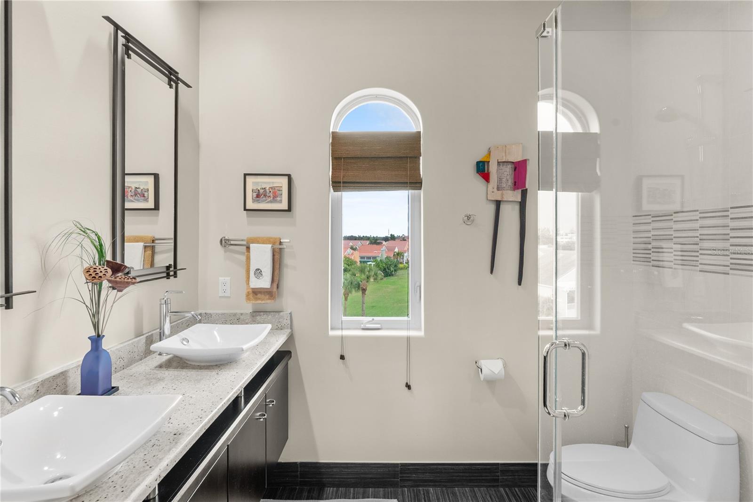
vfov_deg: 70.5
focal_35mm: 17
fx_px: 356
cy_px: 251
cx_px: 376
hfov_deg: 93.3
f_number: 9
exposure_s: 1/2
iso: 640
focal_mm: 17
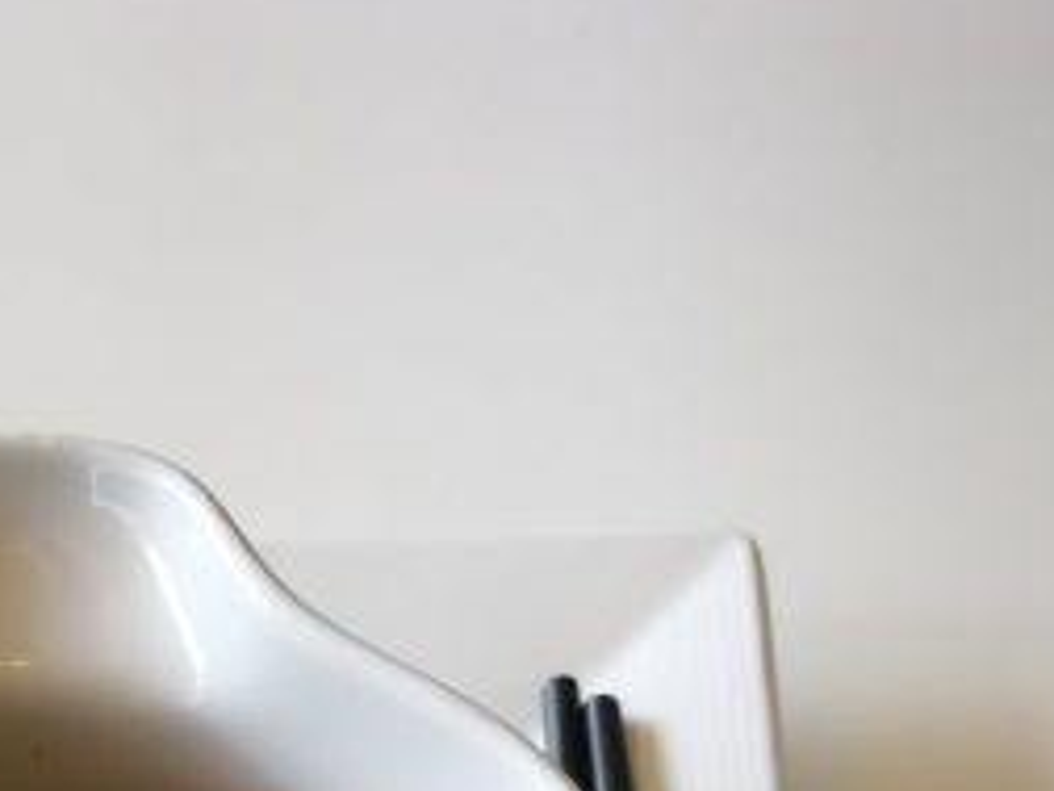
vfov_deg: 16.4
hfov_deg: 25.5
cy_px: 1436
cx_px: 190
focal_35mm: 75
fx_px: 2284
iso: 100
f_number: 2.2
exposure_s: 1/50
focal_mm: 3.95
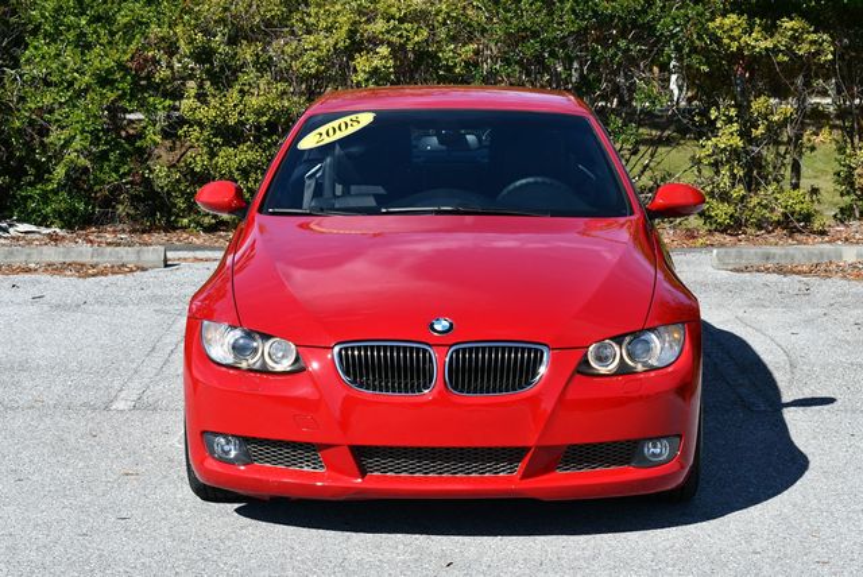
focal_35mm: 84
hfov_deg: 24.2
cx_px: 432
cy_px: 288
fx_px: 2015
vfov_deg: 16.3
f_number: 9
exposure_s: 1/320
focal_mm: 42
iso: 100
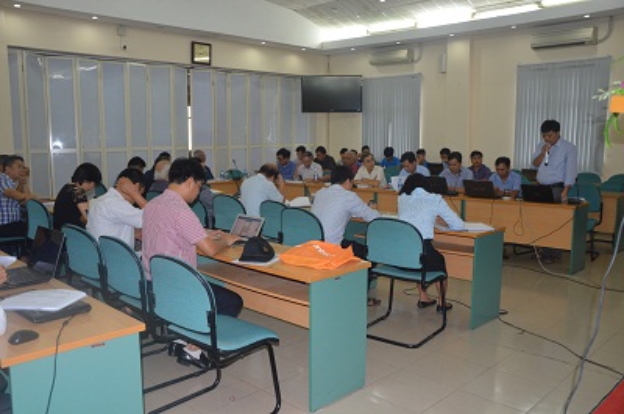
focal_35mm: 32
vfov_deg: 41.5
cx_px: 312
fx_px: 545
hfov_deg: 59.6
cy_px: 207
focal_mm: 21
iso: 450
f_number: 3.8
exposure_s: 1/60
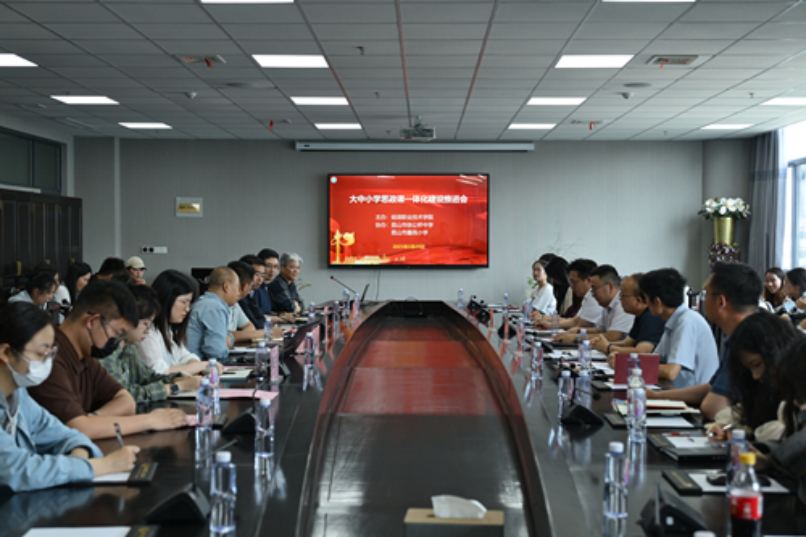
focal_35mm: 46
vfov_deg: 29.2
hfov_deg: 42.8
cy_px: 268
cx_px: 403
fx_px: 1029
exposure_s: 1/200
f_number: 4
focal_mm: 46
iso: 1100
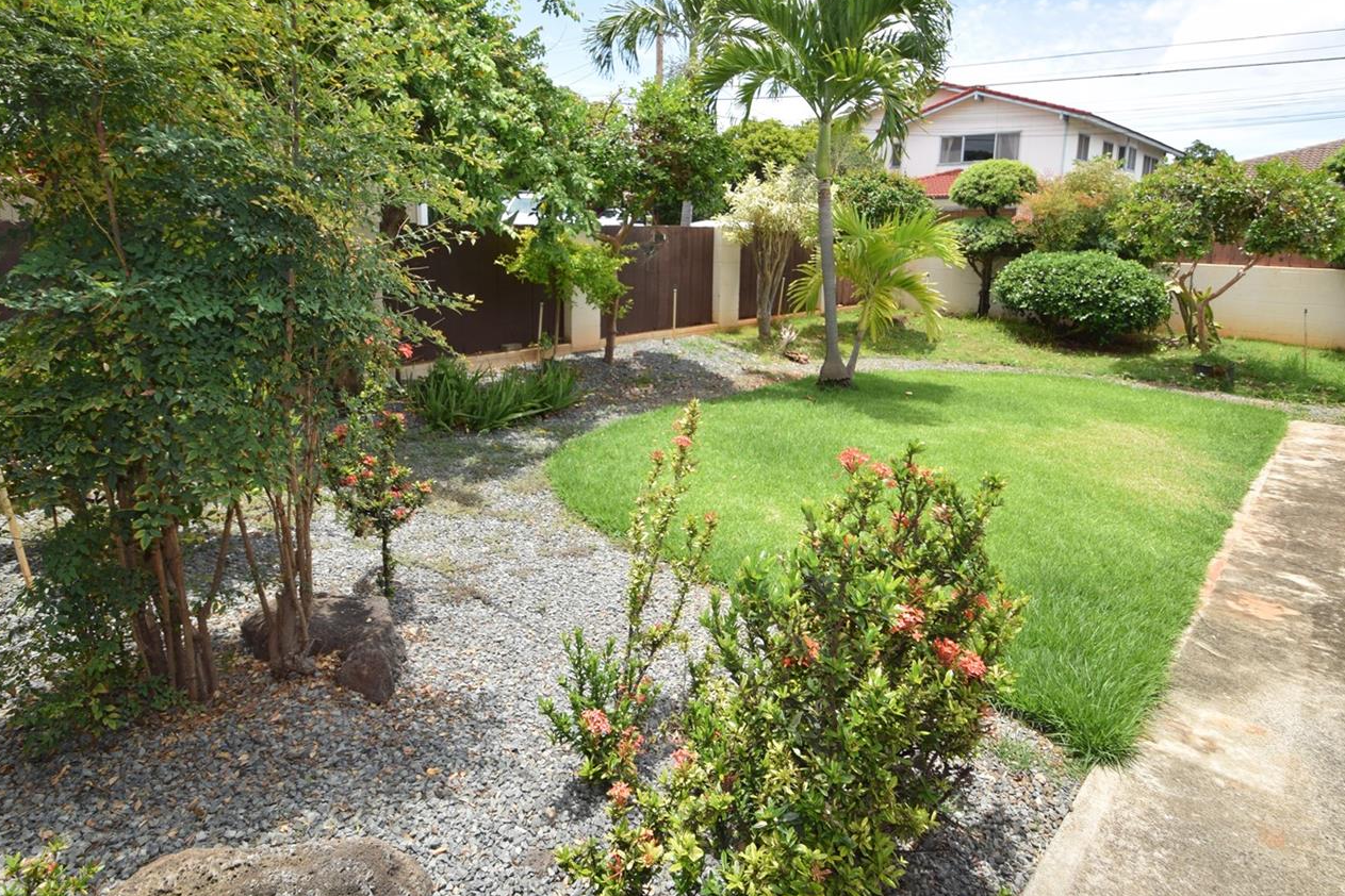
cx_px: 654
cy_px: 349
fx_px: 710
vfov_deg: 63.8
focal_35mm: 19
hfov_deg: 86.9
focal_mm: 10
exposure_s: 1/200
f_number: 8
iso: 100
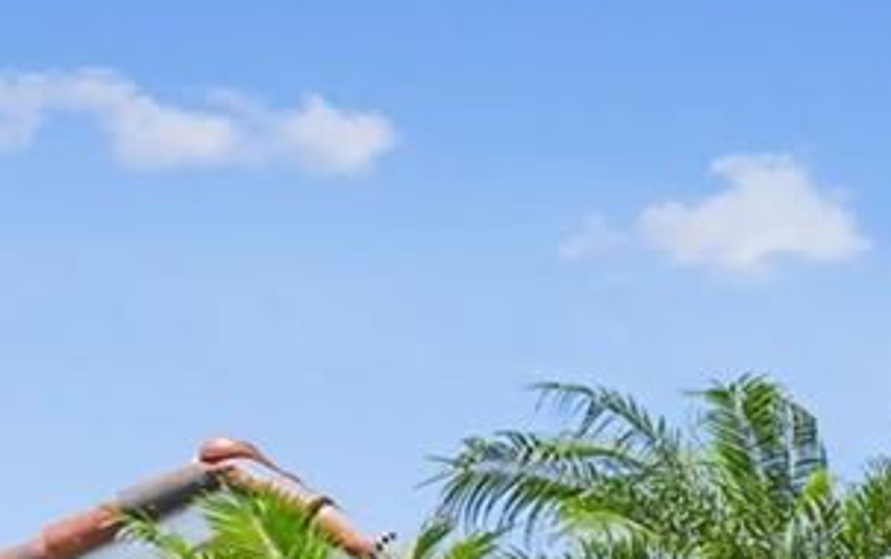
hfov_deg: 18.1
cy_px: 1159
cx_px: 1688
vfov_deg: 13.0
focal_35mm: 86
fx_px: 2090
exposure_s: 1/320
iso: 100
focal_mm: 11
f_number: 7.1
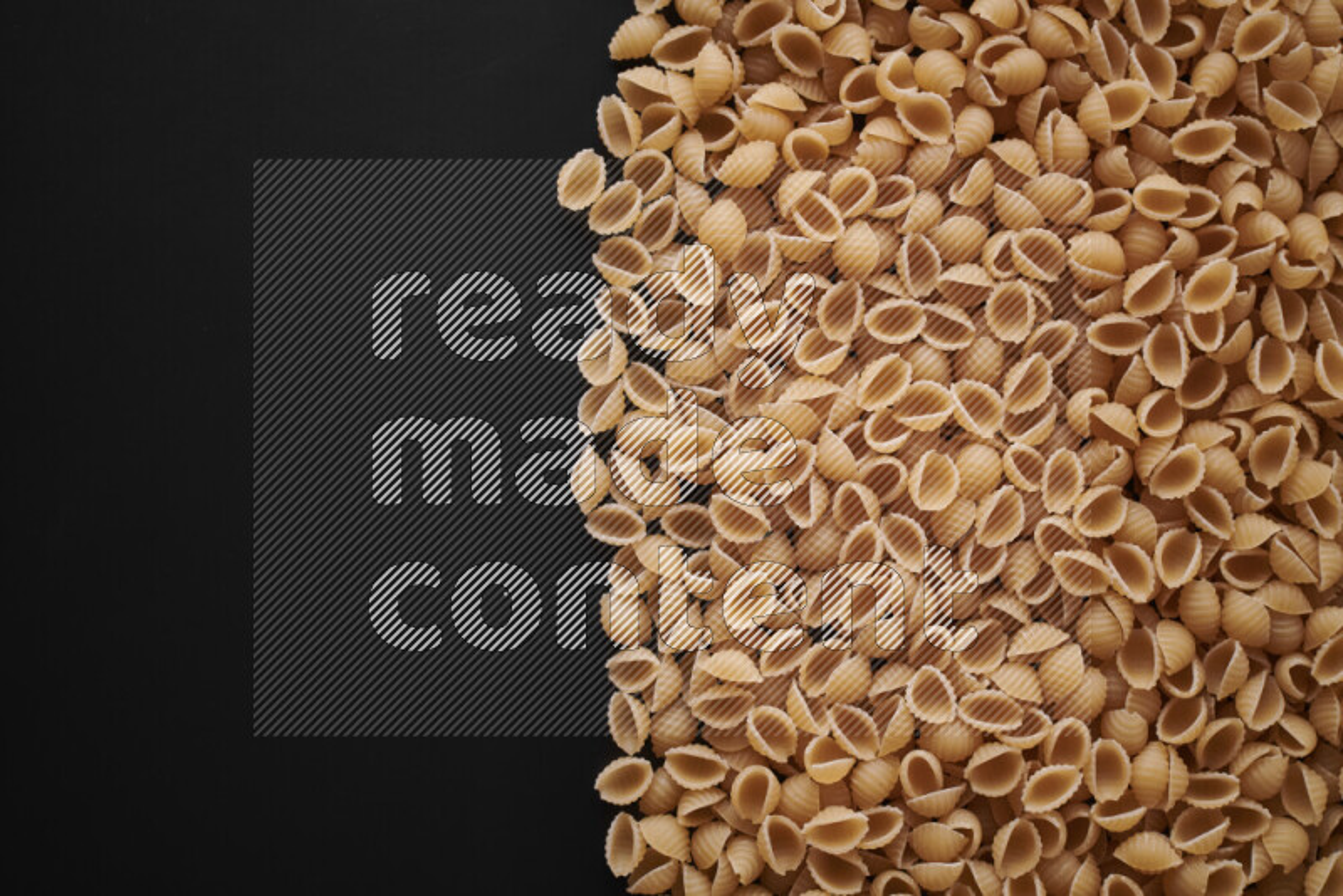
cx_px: 672
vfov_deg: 27.0
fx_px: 1866
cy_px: 448
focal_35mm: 50
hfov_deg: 39.6
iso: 160
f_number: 8
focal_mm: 50
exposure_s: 1/100
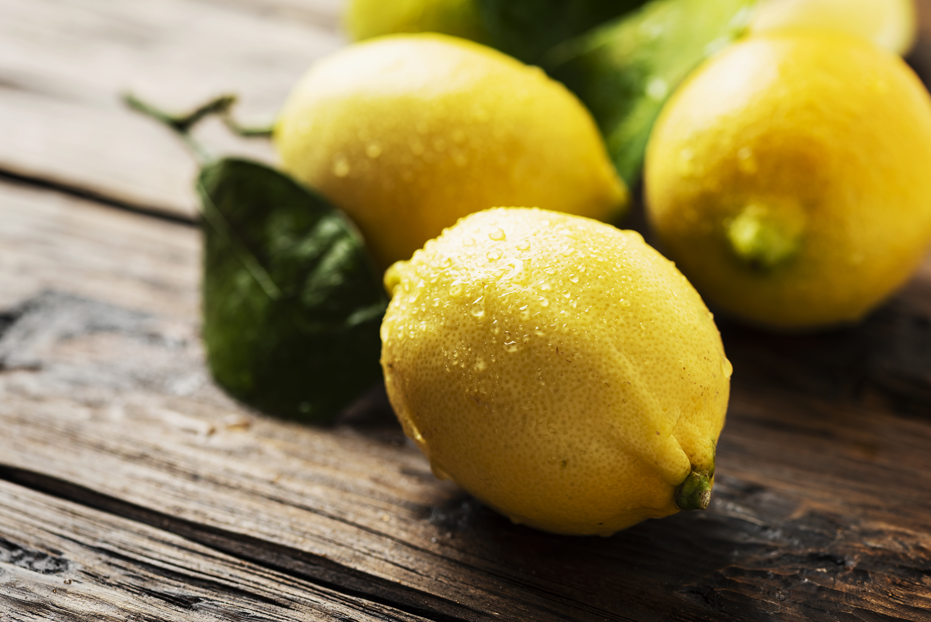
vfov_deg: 13.1
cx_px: 466
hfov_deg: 19.4
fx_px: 2716
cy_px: 311
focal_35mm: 105
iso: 100
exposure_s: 1/160
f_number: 6.3
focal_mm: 105
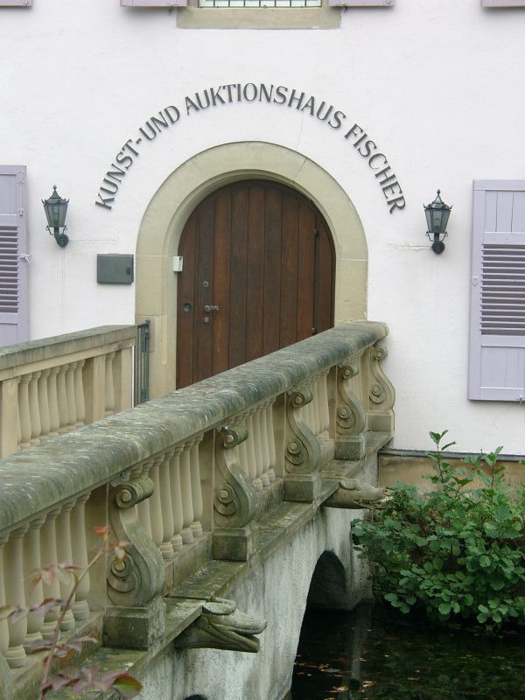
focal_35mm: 100
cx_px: 262
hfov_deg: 14.8
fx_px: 2022
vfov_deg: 19.6
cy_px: 350
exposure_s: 1/74.2
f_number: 4
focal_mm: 20.72
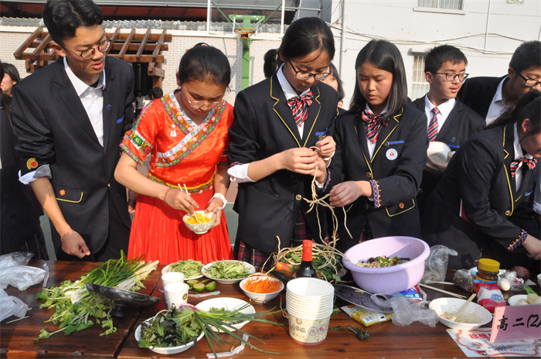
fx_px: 405
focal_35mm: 27
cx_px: 270
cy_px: 180
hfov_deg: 67.5
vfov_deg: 47.8
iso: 3200
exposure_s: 1/800
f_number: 14
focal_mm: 18
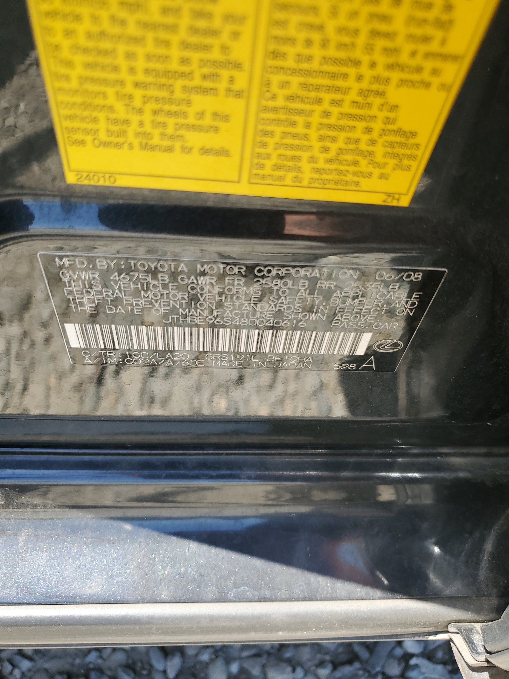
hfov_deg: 53.1
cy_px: 340
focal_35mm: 26
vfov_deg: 67.3
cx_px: 254
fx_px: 510
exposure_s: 1/417
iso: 50
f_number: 1.5
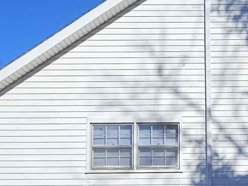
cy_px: 157
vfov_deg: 23.9
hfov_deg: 30.8
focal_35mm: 60
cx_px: 221
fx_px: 430
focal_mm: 2.2
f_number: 2.2
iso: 50
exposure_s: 1/3418
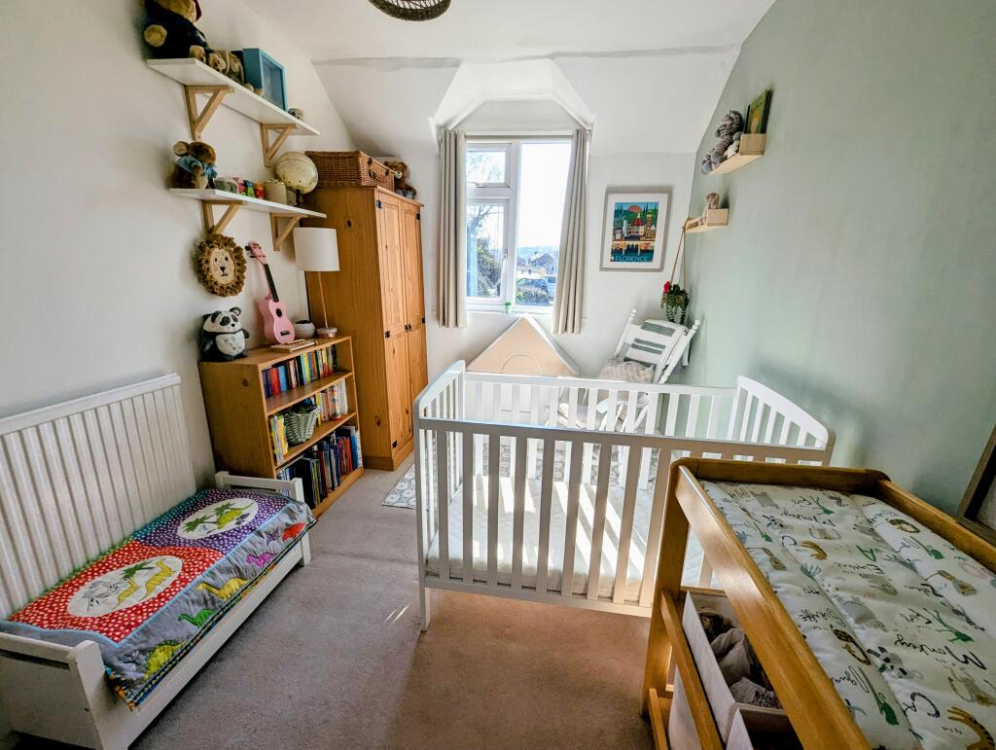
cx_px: 498
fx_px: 375
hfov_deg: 106.1
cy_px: 375
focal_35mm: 13
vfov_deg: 90.1
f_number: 2.2
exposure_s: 1/606
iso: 67
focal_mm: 1.95
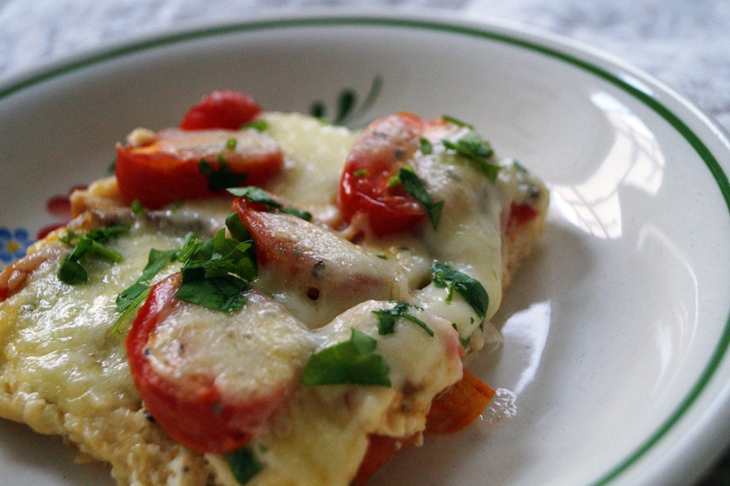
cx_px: 365
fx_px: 1064
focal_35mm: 52
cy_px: 243
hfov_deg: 37.9
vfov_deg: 25.7
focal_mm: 35
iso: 2500
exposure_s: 1/160
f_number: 5
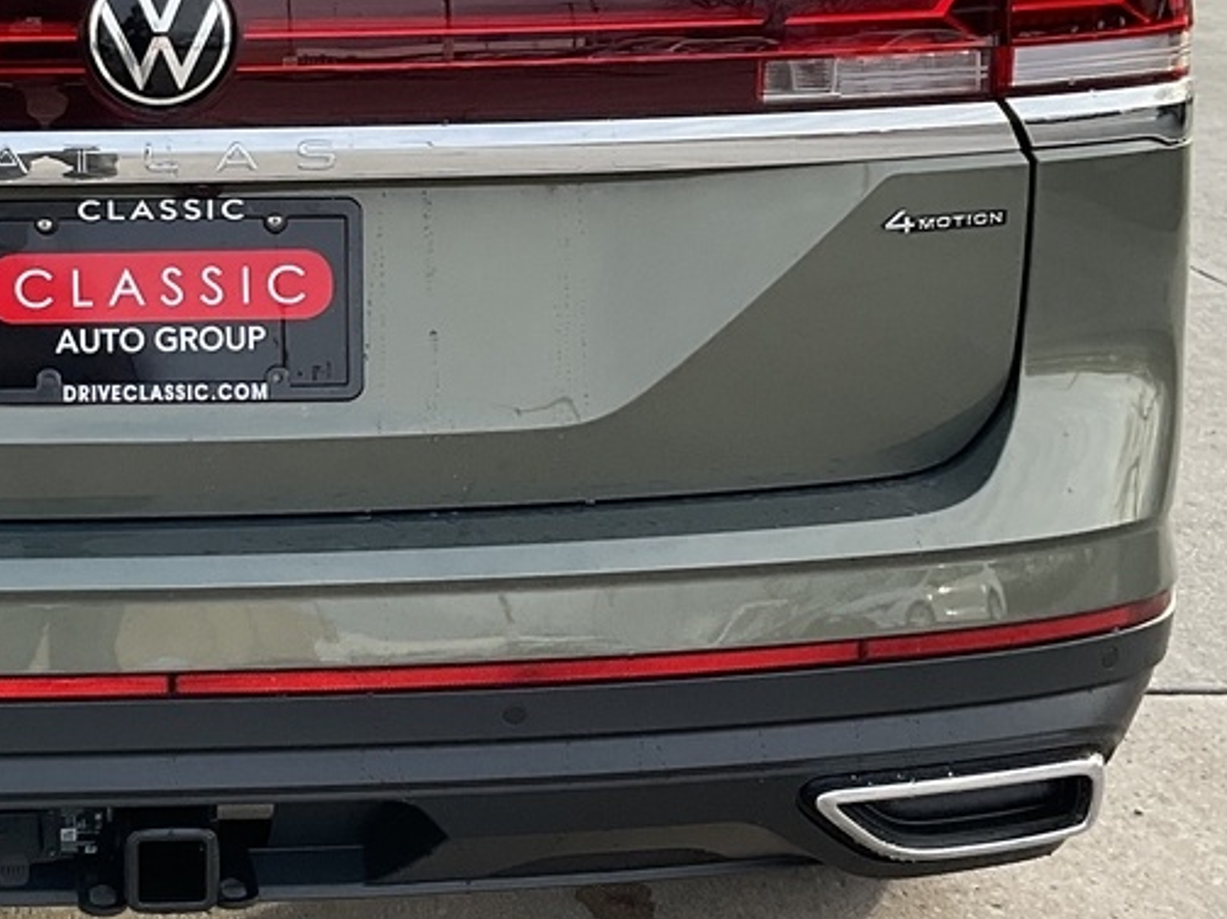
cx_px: 161
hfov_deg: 31.4
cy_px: 62
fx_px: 2091
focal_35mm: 59
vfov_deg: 24.0
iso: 16
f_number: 1.8
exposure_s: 1/276
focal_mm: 3
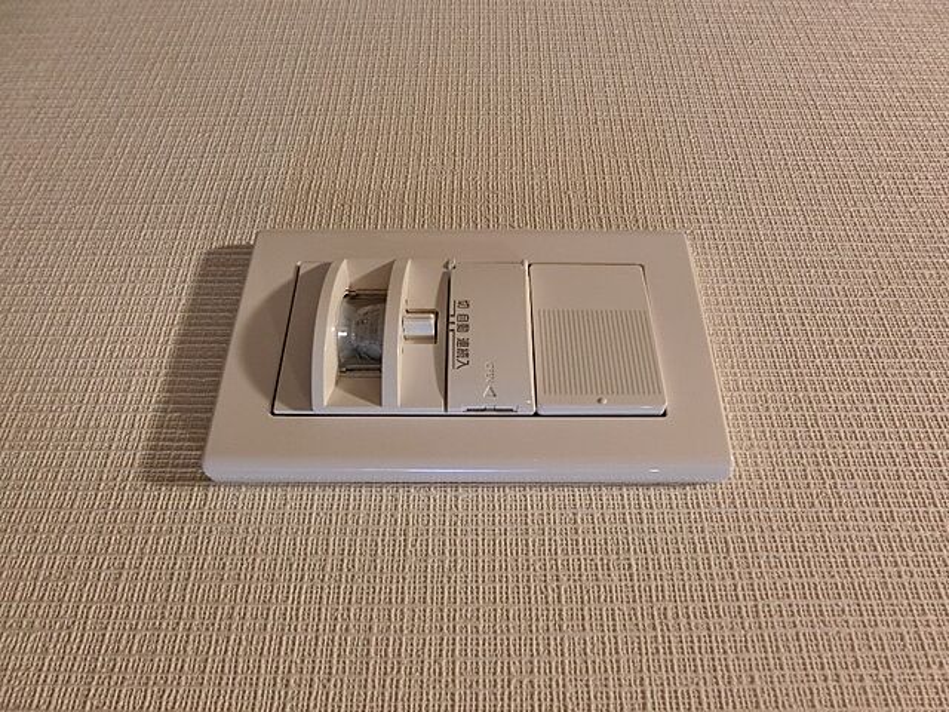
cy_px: 356
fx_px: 521
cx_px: 474
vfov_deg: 68.7
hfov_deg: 84.7
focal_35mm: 19
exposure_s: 1/125
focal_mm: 4.06
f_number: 2.7
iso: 400
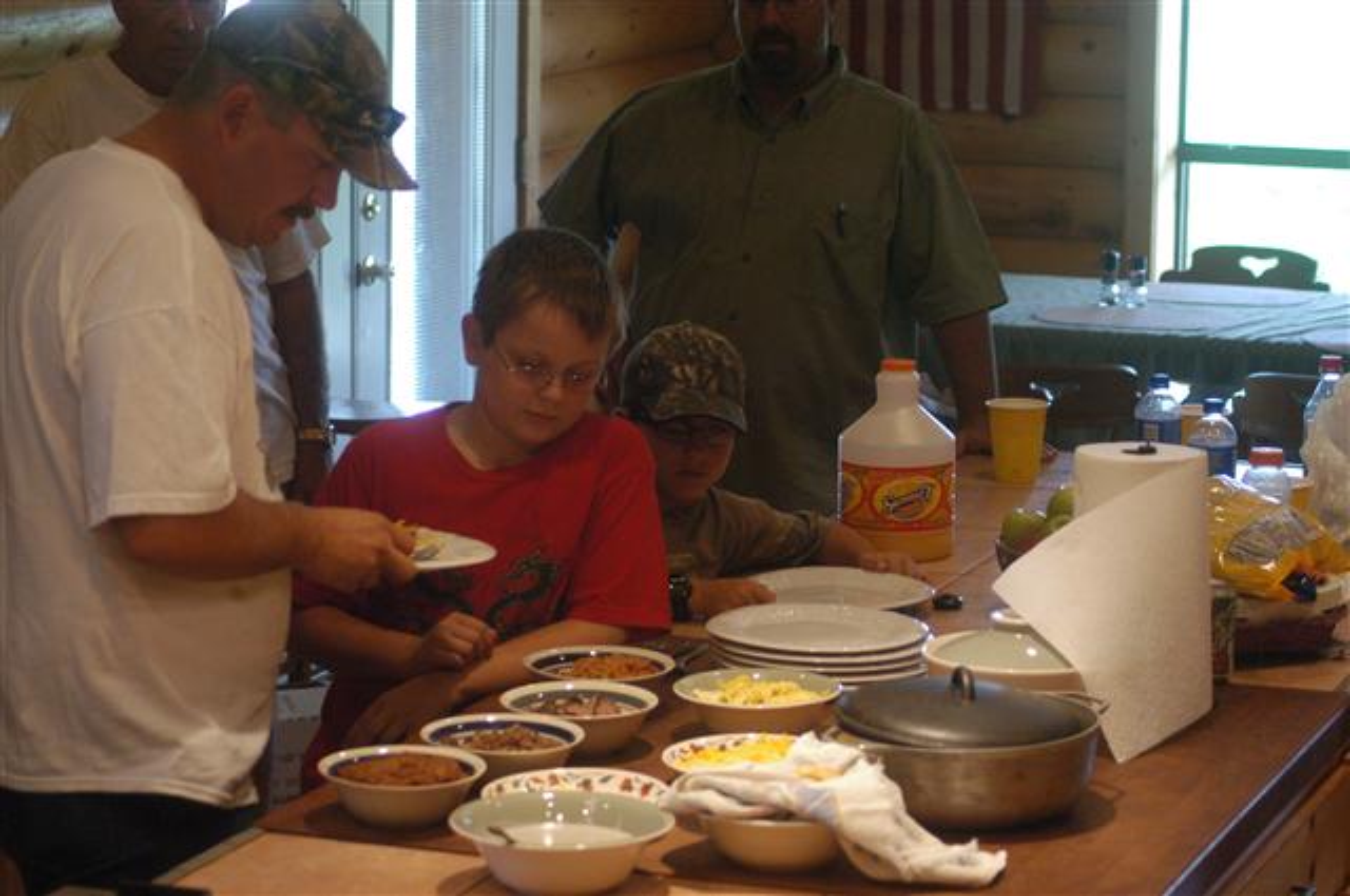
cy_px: 448
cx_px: 675
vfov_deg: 13.0
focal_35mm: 105
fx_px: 3932
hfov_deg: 19.5
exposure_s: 1/80
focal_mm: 70
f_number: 4.5
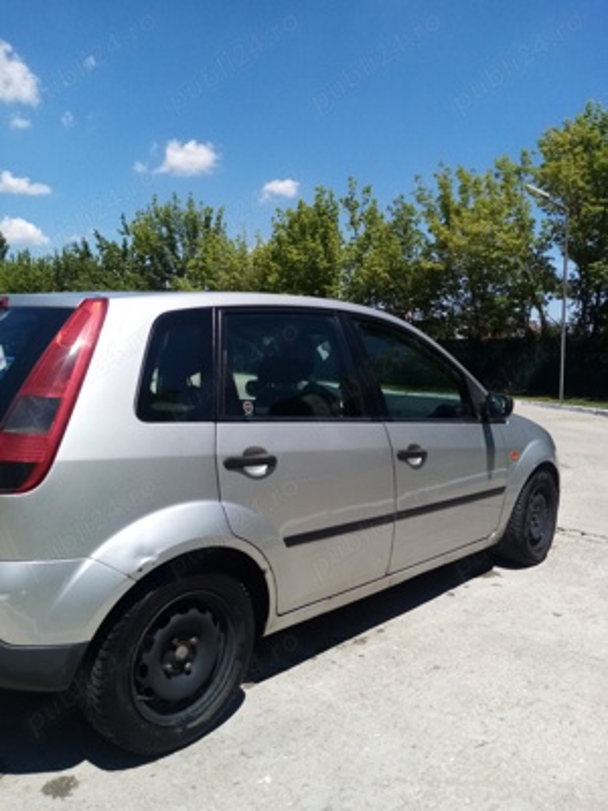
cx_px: 304
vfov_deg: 67.3
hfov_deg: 53.1
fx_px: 609
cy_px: 406
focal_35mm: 26
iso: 107
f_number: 1.8
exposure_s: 1/2041
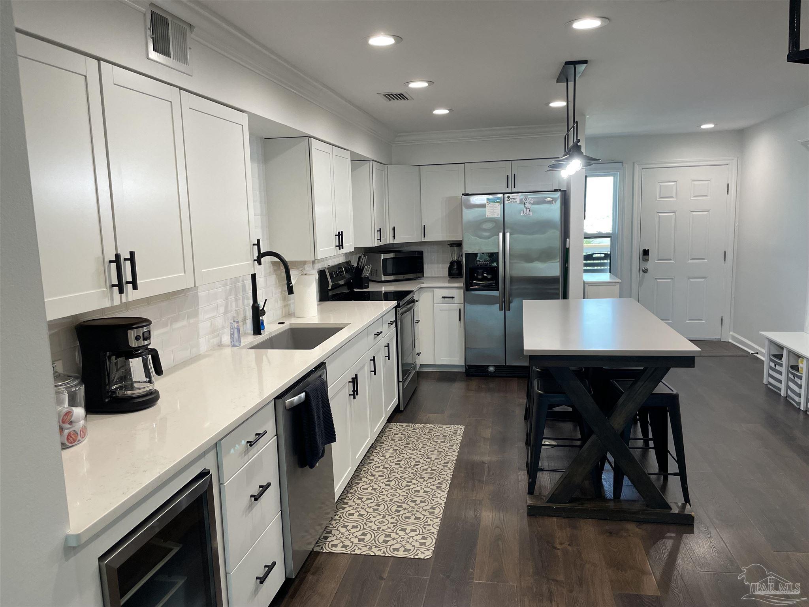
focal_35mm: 26
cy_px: 304
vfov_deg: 53.1
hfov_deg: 67.3
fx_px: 608
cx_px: 404
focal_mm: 4.2
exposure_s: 1/120
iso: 125
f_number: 1.6
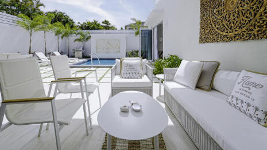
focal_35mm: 15
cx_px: 133
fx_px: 106
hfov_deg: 103.0
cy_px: 62
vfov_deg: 70.1
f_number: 8
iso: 50
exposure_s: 1/200
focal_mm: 14
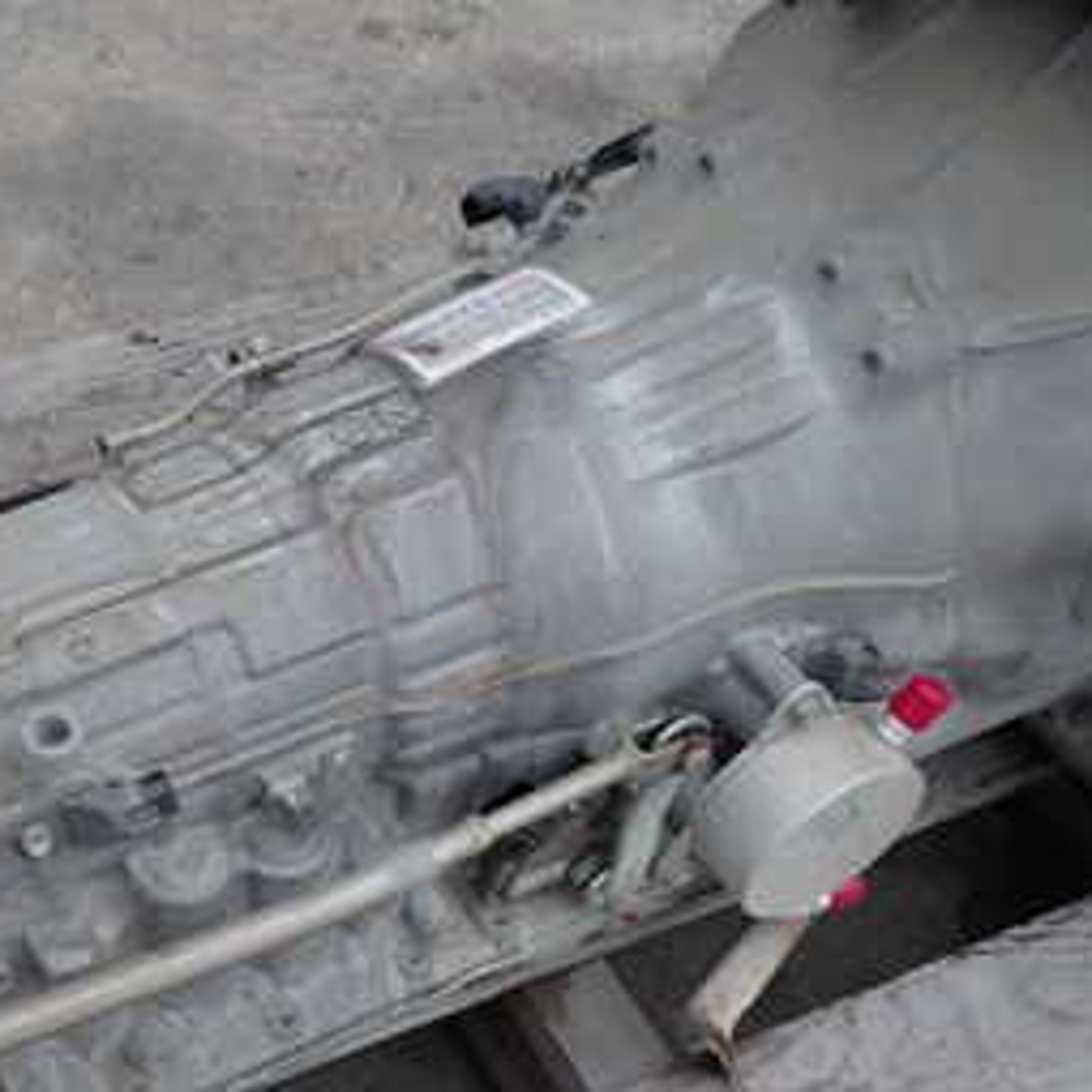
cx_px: 210
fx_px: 1856
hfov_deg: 31.9
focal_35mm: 52
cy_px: 758
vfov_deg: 32.4
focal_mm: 4.5
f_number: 2
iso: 100
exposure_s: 1/1600
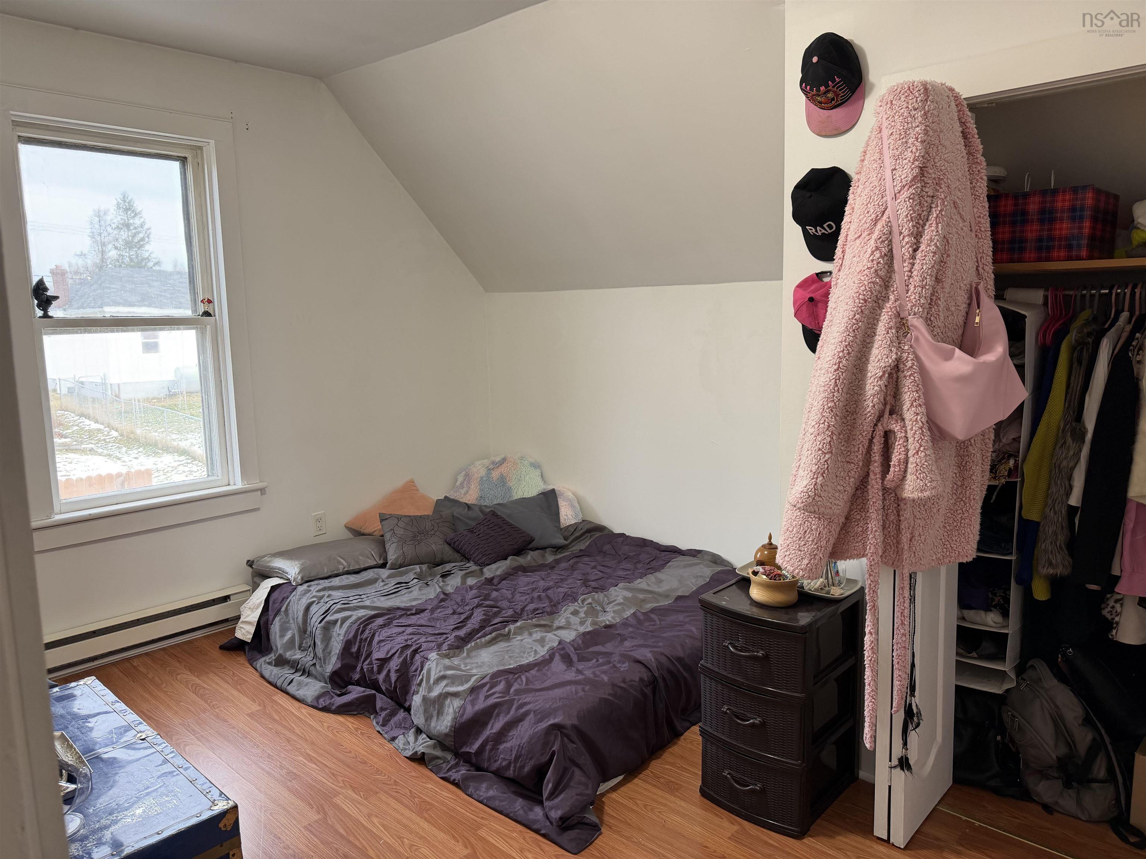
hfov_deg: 71.6
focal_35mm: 24
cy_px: 430
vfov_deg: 56.8
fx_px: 795
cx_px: 573
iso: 200
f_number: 1.78
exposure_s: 1/60
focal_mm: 6.76
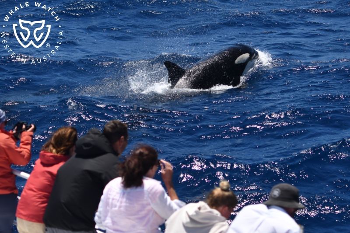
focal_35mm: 86
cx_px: 175
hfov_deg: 23.6
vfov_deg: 15.9
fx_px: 836
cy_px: 116
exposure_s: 1/8000
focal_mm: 86
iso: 560
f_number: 4.8
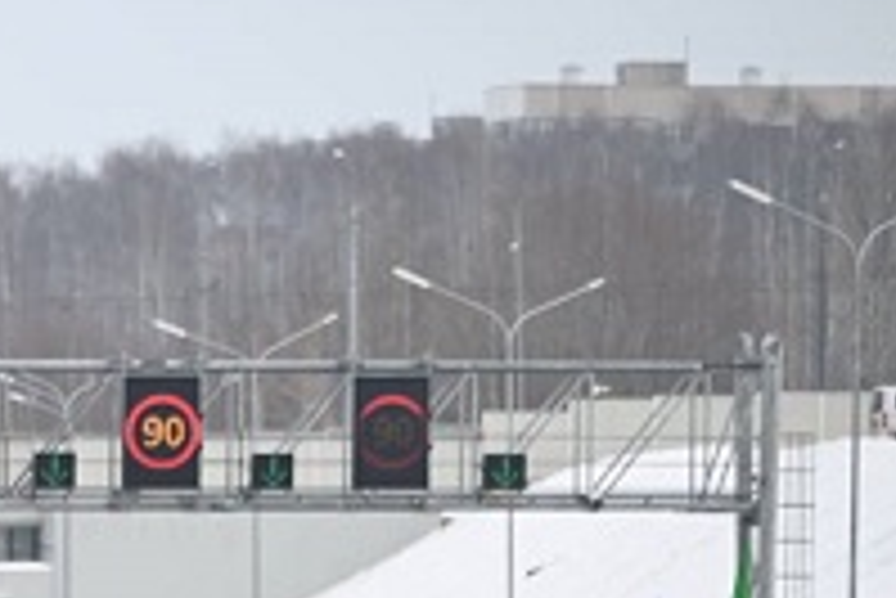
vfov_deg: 3.5
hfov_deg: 5.2
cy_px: 922
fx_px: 9763
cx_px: -527
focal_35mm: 392
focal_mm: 122
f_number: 2.8
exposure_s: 1/800
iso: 250
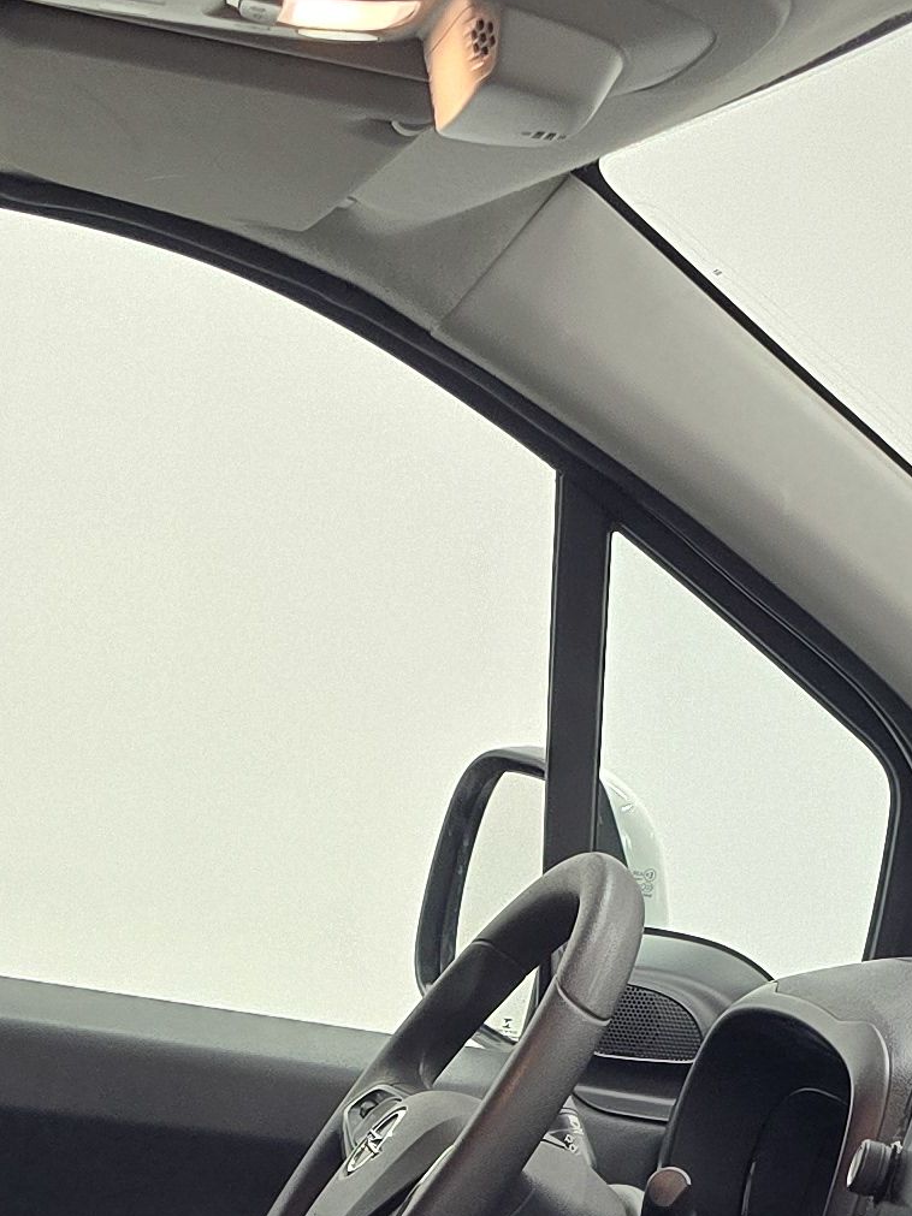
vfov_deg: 19.1
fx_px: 3197
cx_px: 226
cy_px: 1789
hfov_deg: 16.2
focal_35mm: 91
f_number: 1.7
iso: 640
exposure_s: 1/100
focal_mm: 6.3
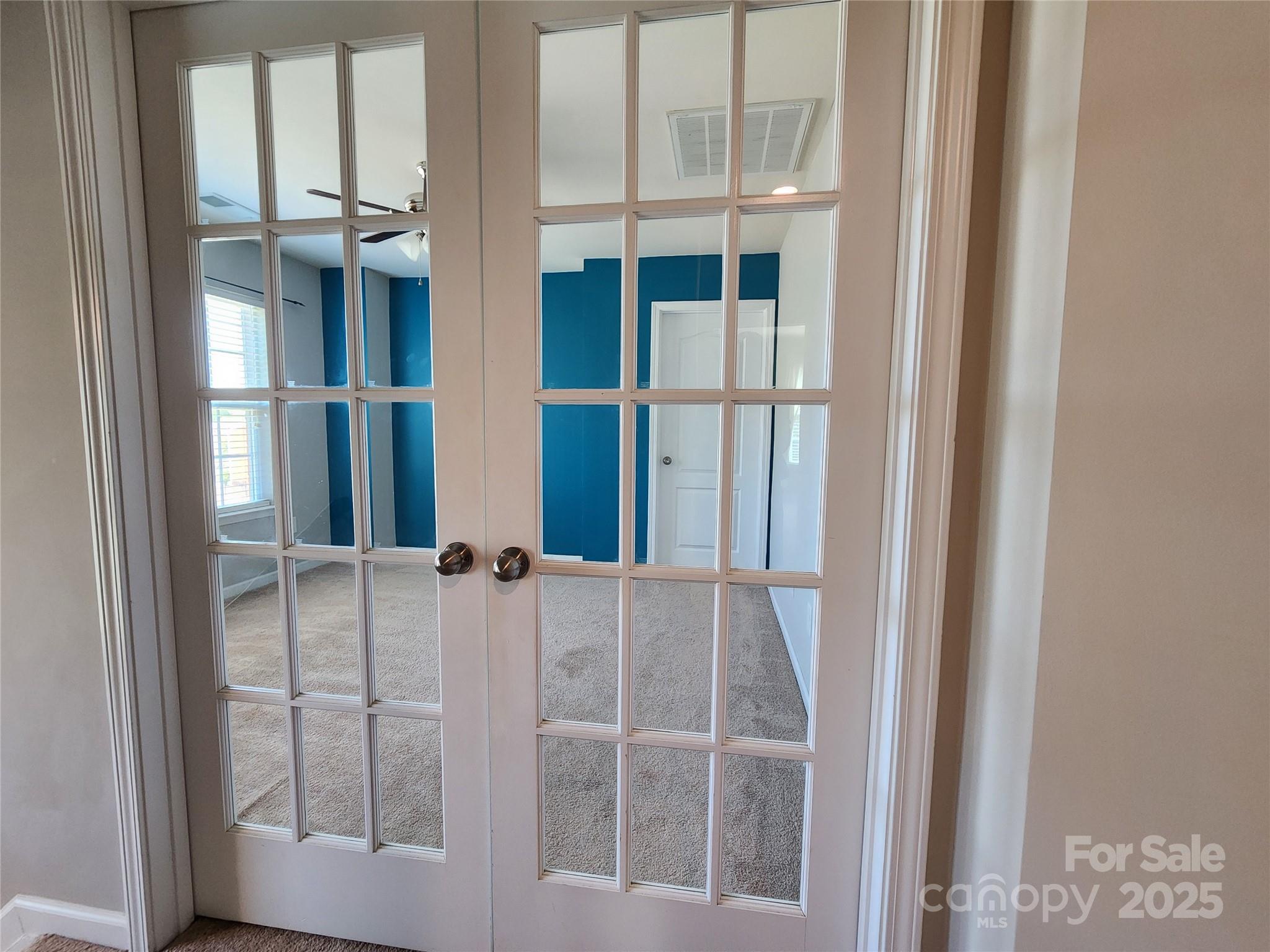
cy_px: 476
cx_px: 635
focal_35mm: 13
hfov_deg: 106.2
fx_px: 477
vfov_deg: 89.9
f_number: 2.2
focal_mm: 2.2
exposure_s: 1/60
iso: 320
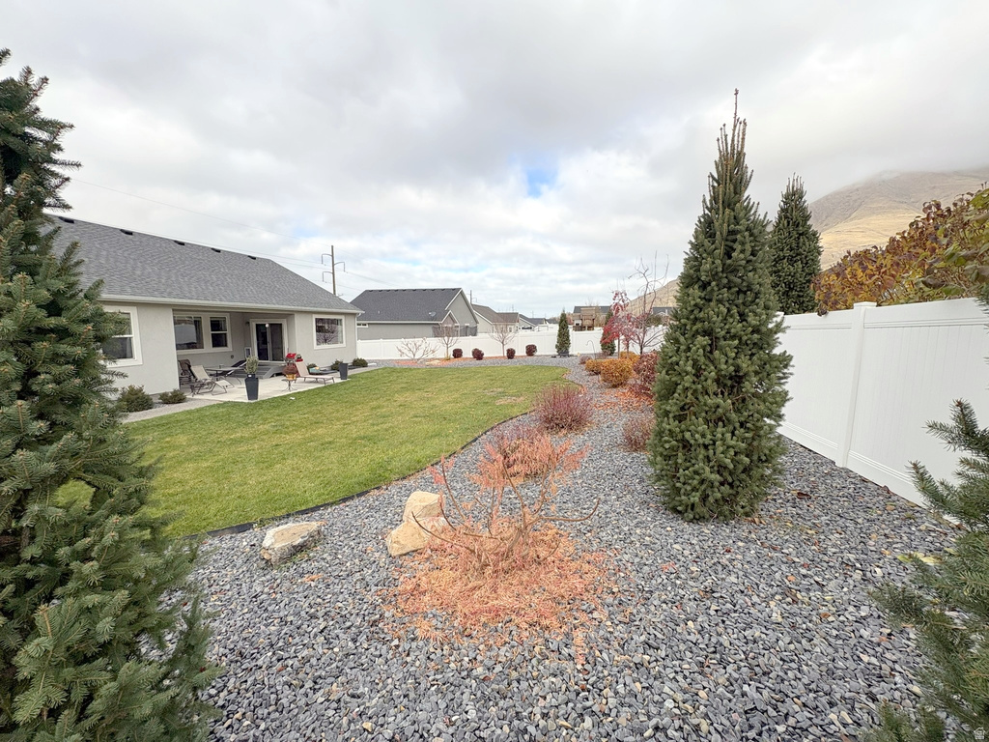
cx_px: 494
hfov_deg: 102.1
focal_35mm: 14
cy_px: 371
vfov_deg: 85.7
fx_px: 400
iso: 50
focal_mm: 2.22
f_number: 2.2
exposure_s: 1/1346
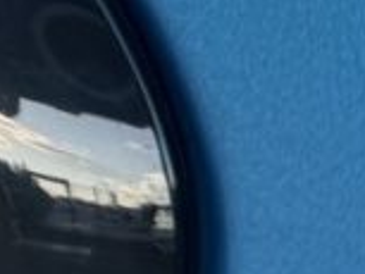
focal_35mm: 188
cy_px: -150
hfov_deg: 9.0
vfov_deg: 7.7
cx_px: -635
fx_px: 1984
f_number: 1.78
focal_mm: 6.76
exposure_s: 1/347
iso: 80
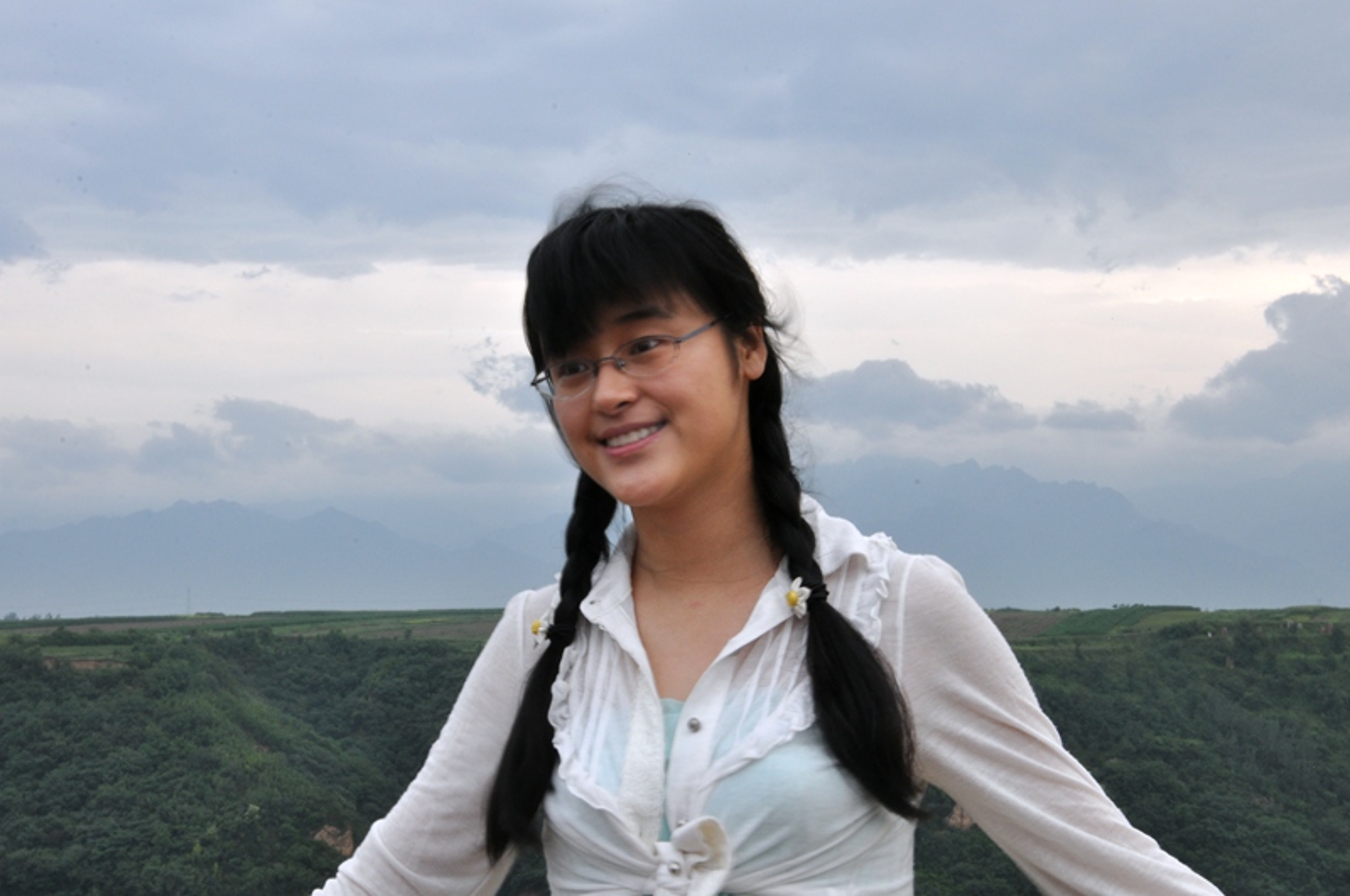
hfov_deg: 26.0
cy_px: 448
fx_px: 2921
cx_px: 675
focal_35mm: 78
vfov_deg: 17.4
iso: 400
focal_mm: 52
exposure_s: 1/2
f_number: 32
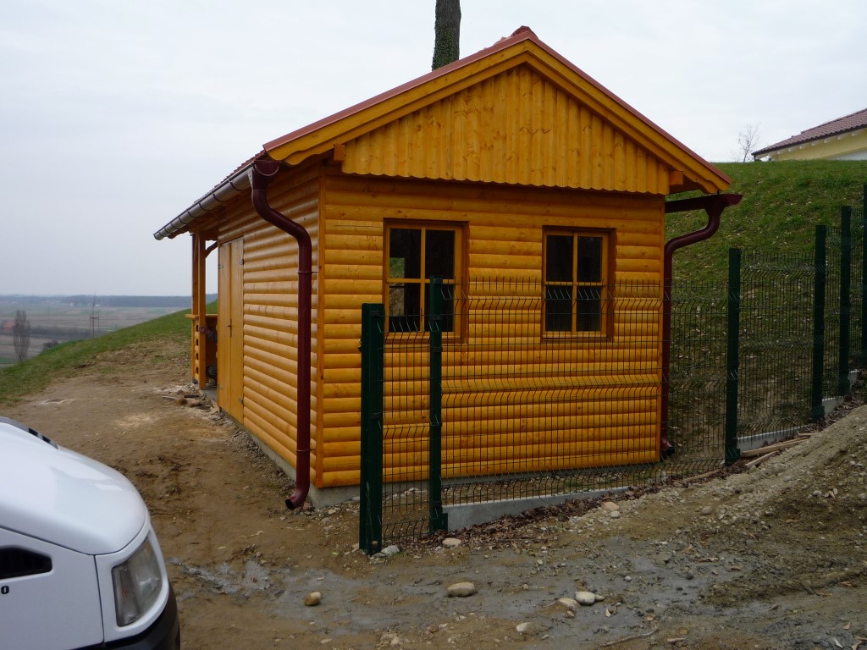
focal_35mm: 35
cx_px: 434
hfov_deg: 52.6
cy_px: 325
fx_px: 877
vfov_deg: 40.7
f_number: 4
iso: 100
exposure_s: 1/400
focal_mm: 5.2
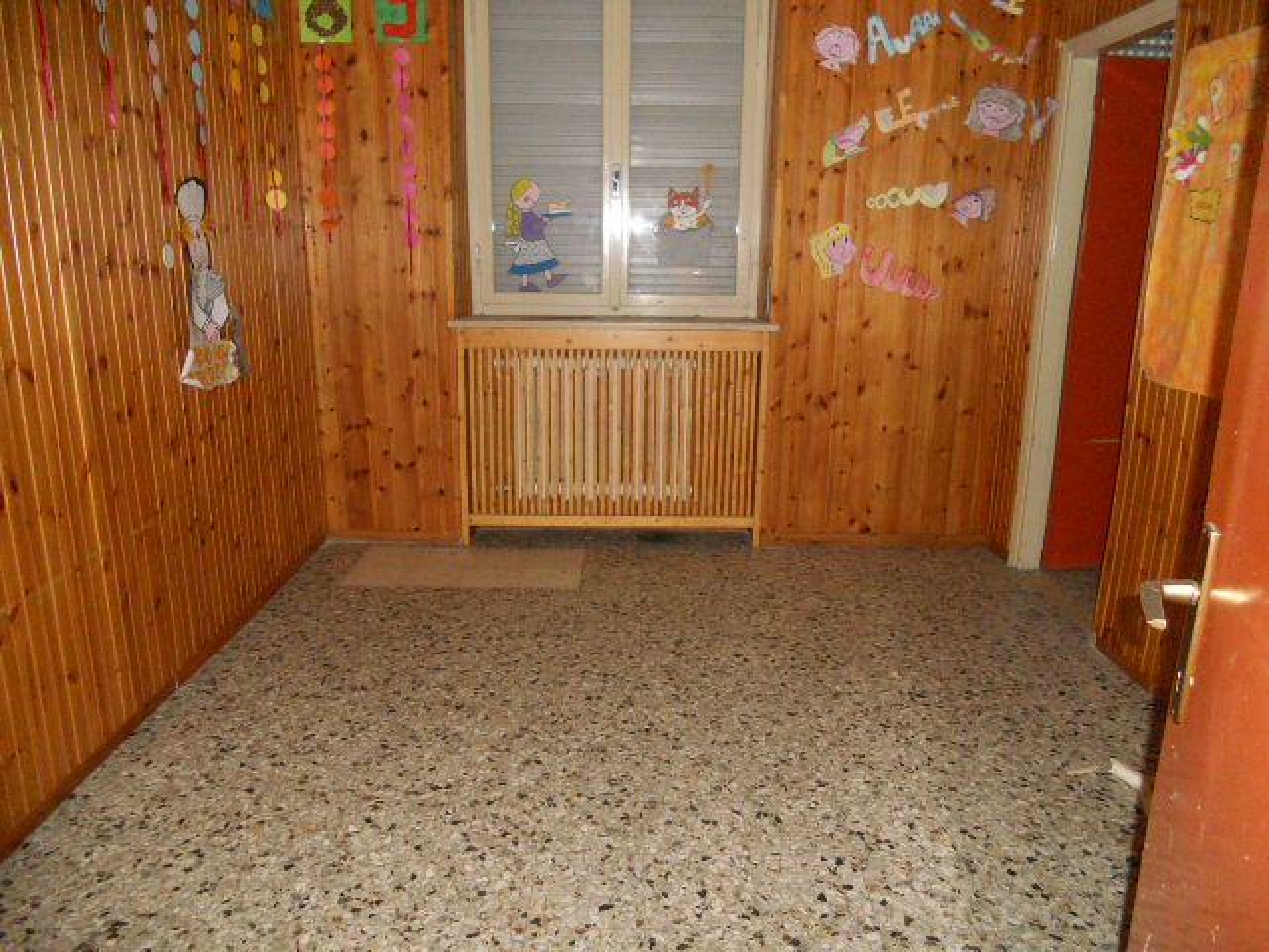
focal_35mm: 27
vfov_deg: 51.4
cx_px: 634
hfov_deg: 65.3
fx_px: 990
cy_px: 476
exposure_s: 1/25
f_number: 3.2
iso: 500
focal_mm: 4.9
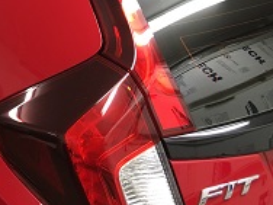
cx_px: -44
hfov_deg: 25.0
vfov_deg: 20.5
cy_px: 41
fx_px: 560
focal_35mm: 71
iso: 100
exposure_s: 1/30
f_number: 2.2
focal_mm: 4.15
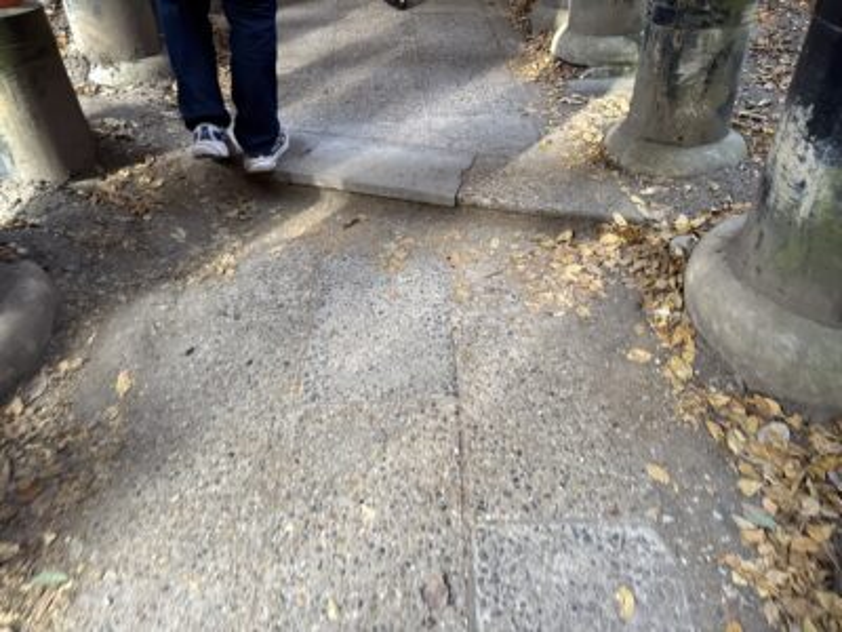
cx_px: 421
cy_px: 316
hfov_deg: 71.6
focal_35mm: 24
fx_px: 584
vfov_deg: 56.8
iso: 200
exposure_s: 1/95
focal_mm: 6.76
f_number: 1.78
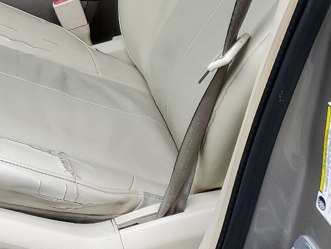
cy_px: -34
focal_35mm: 78
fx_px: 746
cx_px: -87
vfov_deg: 18.1
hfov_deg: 22.6
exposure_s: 1/120
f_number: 1.5
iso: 71
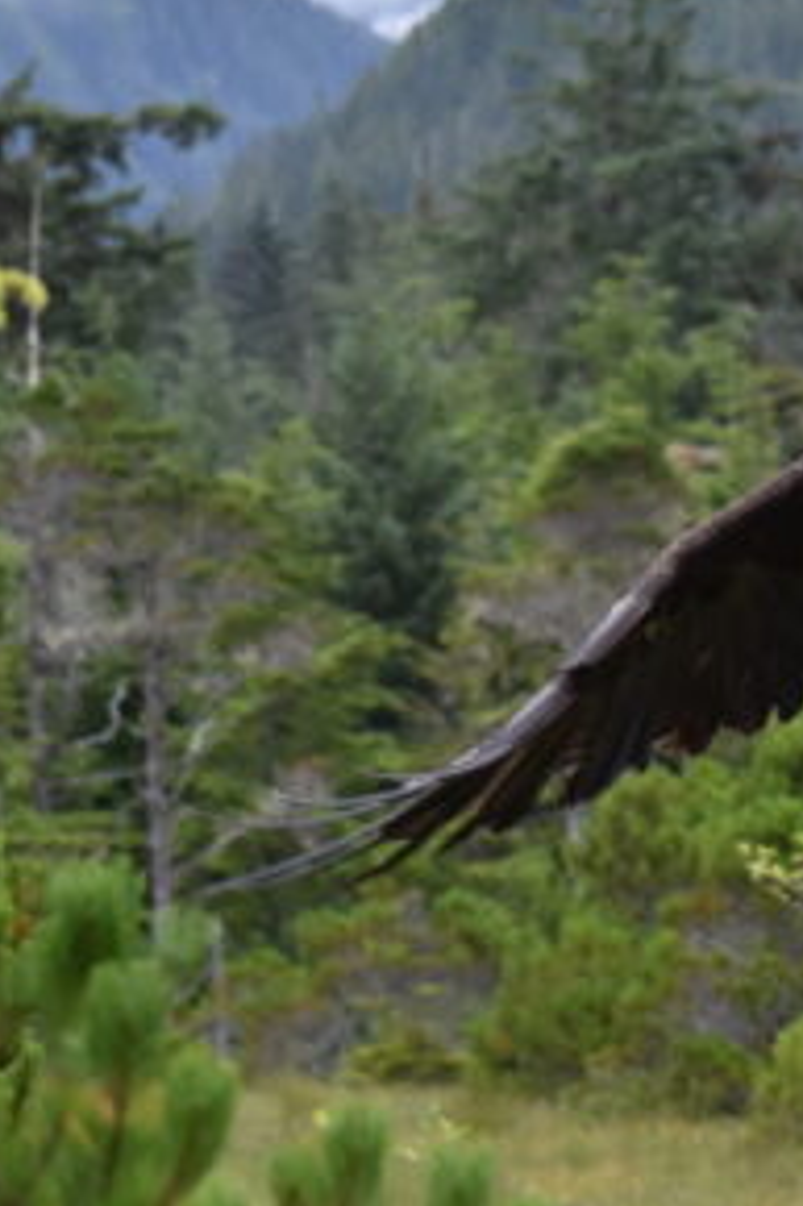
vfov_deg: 7.4
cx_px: 1111
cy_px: 778
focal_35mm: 278
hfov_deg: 4.9
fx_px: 9312
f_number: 4.5
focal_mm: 70
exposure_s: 1/1000
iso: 500
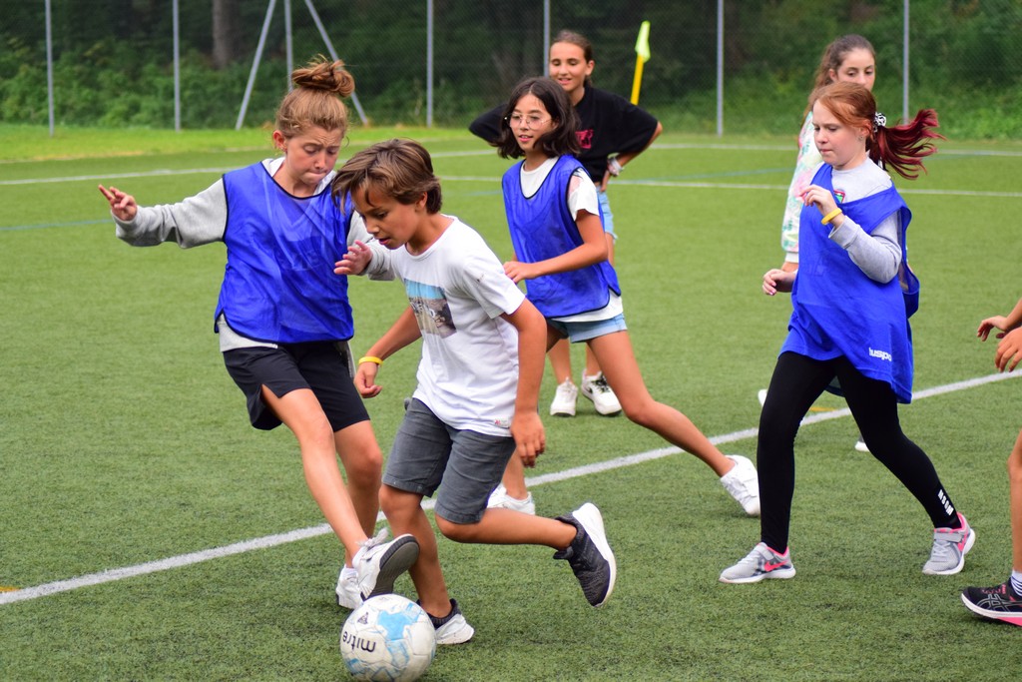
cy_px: 341
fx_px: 2981
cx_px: 511
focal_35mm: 105
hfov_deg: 19.5
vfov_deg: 13.0
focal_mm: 70
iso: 1400
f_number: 4
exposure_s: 1/500
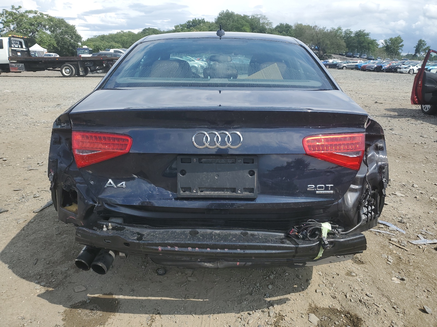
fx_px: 328
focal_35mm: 26
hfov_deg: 67.3
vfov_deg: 53.1
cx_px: 218
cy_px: 164
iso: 50
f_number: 1.5
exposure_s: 1/2500
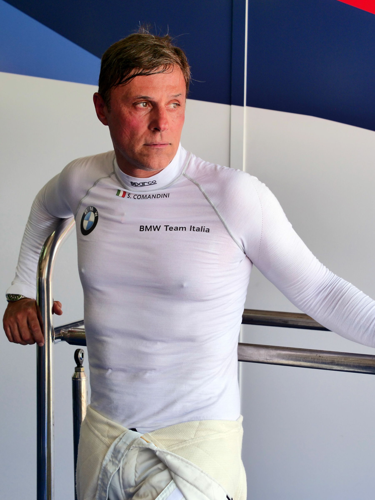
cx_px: 188
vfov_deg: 24.4
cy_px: 250
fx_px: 1156
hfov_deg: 18.4
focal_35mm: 80
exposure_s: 1/400
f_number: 4.5
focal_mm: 40
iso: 800
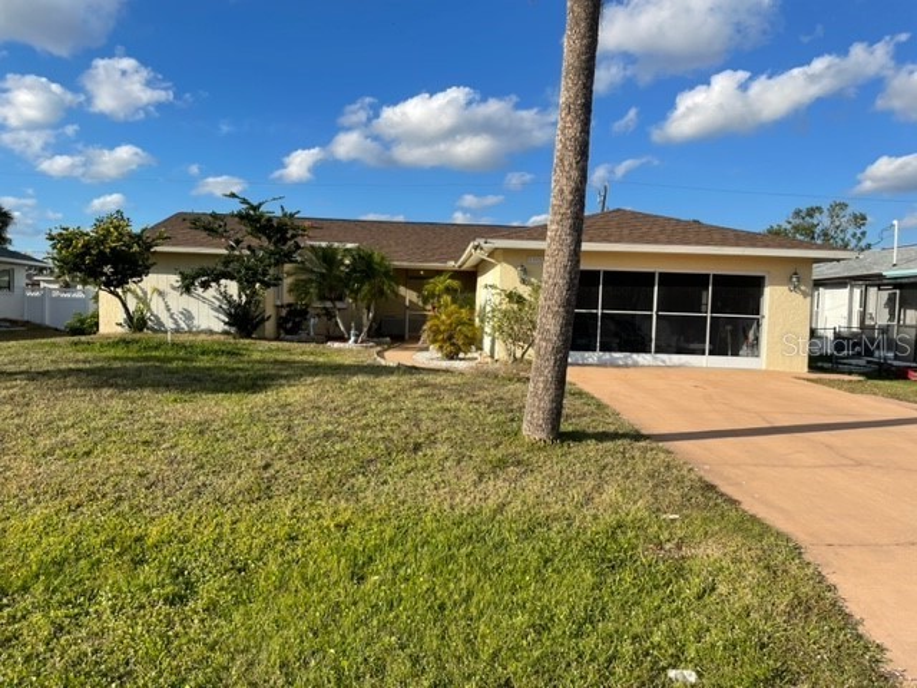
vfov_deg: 53.1
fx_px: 689
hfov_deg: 67.3
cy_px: 344
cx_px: 458
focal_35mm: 26
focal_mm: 4.2
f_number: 1.6
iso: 32
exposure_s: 1/2882
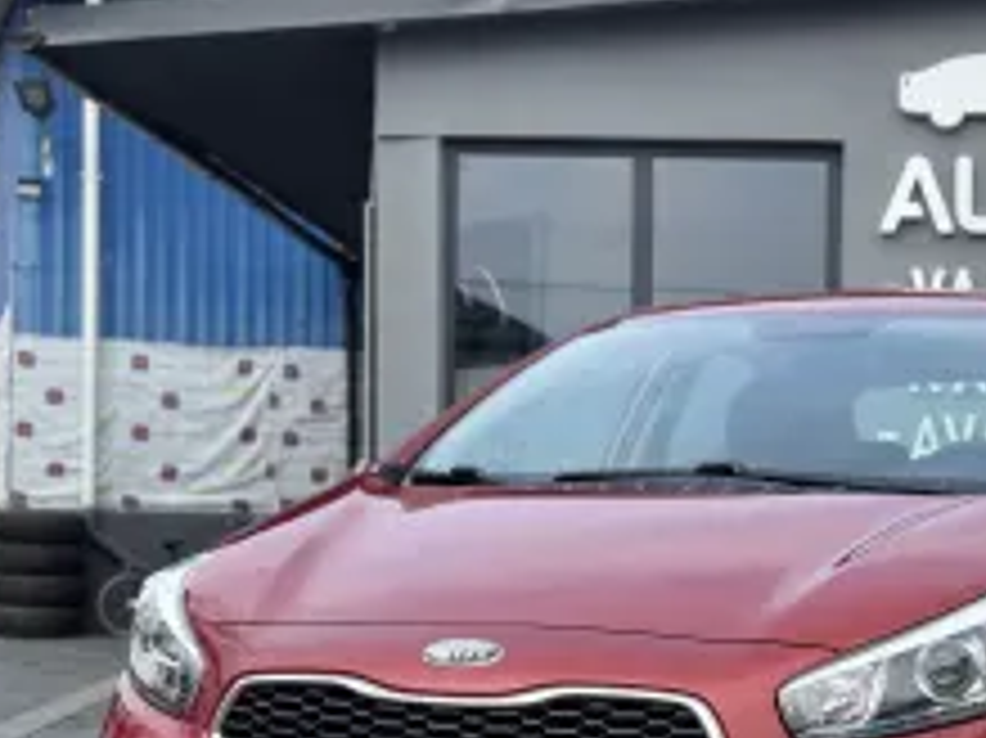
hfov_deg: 24.4
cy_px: 598
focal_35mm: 79
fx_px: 2249
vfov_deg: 18.5
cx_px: 779
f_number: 1.78
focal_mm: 6.76
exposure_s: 1/1238
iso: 64
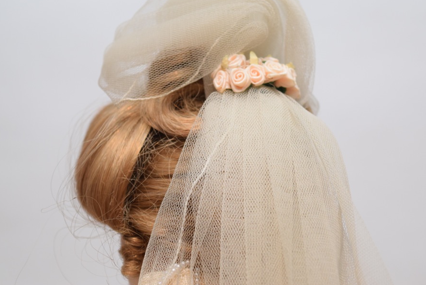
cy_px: 130
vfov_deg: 14.8
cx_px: 221
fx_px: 1096
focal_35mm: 93
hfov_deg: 22.0
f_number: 5.6
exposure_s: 1/60
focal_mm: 55
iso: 900
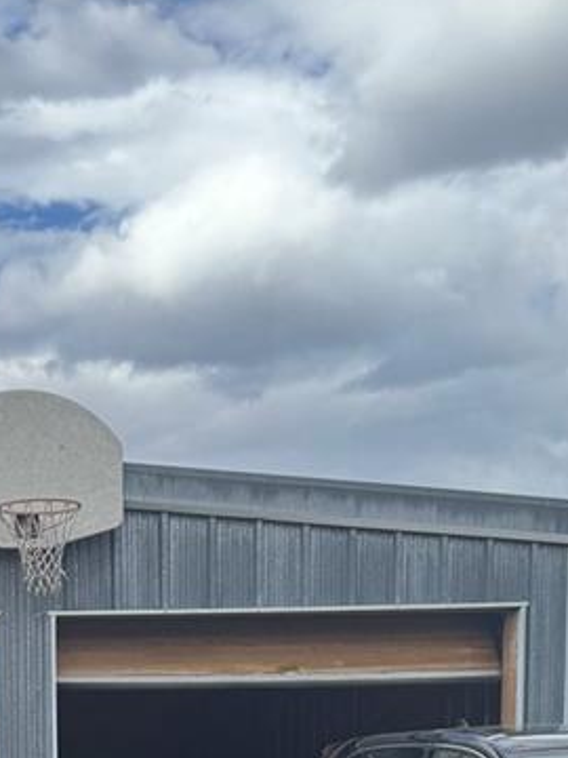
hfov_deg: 17.9
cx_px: -19
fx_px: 1750
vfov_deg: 21.6
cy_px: 1034
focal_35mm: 80
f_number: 1.78
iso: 80
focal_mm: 6.76
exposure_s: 1/2833
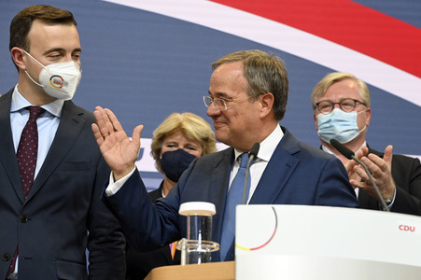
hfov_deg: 18.3
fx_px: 1309
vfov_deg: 12.2
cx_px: 210
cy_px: 140
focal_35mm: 112
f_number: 5.6
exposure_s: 1/400
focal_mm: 112
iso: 4000
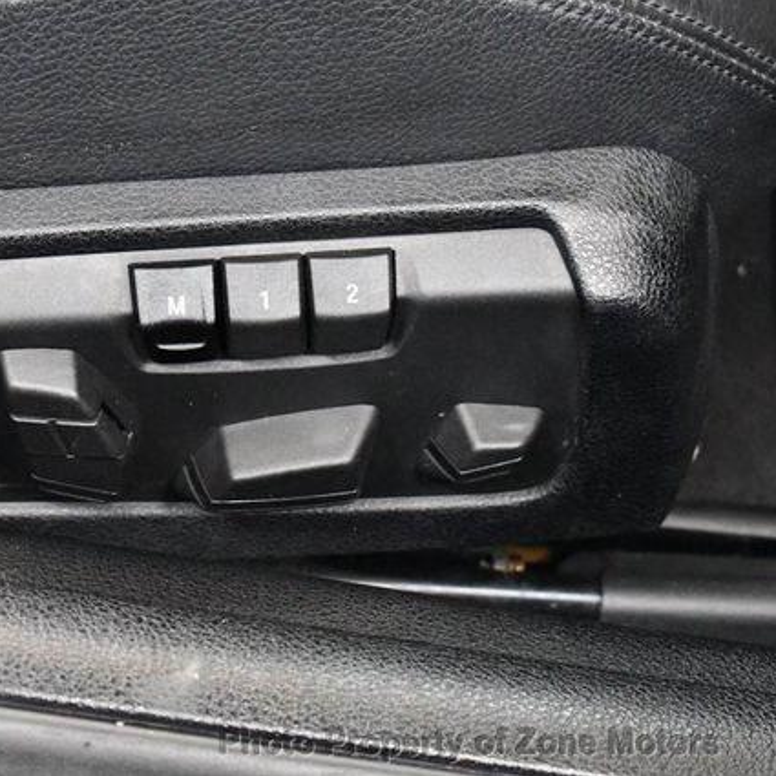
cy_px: 387
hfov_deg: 12.4
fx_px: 3576
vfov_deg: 12.4
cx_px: 197
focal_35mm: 141
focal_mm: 55
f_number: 5.6
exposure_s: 1/60
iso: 9000
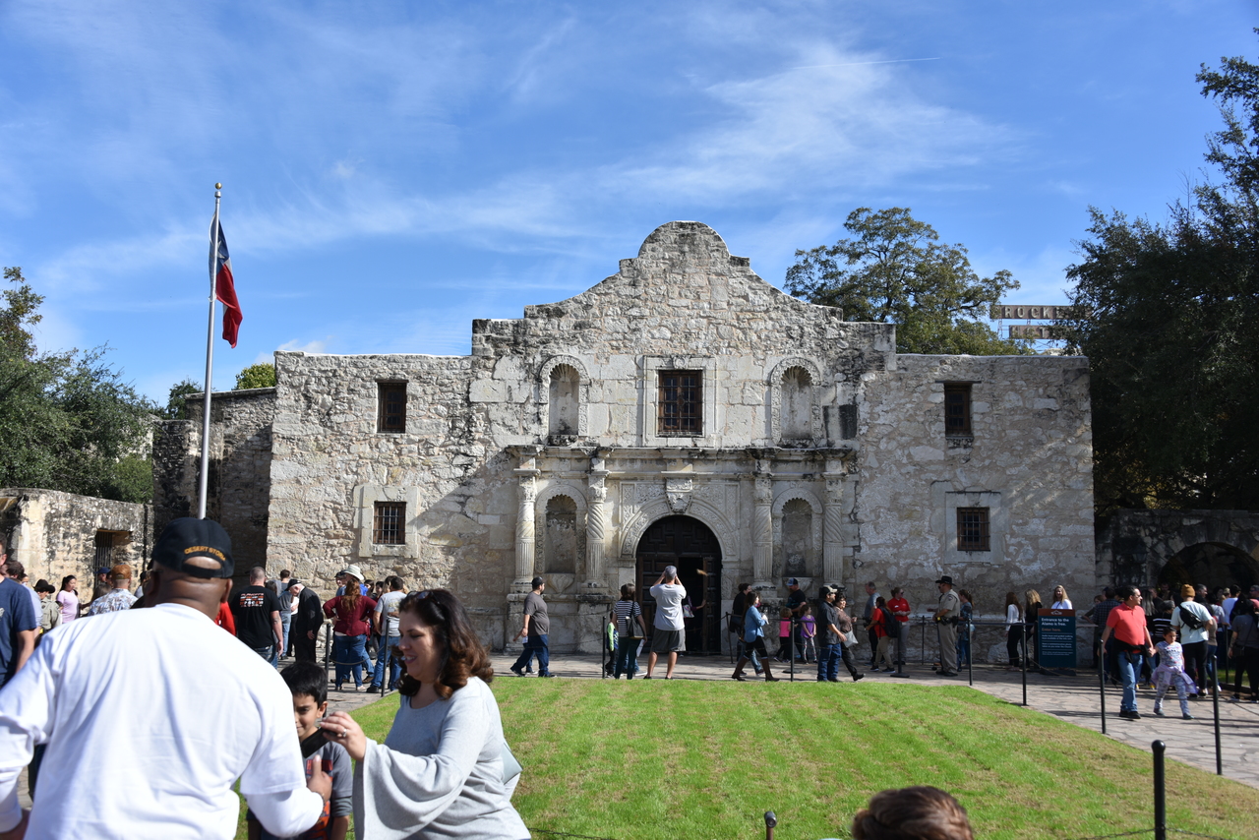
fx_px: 1224
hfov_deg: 54.4
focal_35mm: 35
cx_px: 630
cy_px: 420
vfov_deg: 37.9
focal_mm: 35
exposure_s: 1/250
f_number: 8
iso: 100
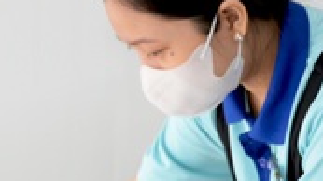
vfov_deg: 3.7
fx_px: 2816
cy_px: 106
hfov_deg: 6.6
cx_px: 262
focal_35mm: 329
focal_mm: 70
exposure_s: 1/250
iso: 500
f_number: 4
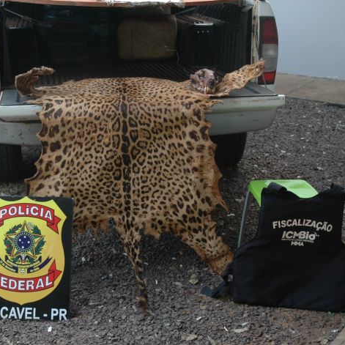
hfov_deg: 27.3
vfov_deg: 27.4
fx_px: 707
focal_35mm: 63
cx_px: 124
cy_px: 154
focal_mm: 29
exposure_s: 1/60
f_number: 4
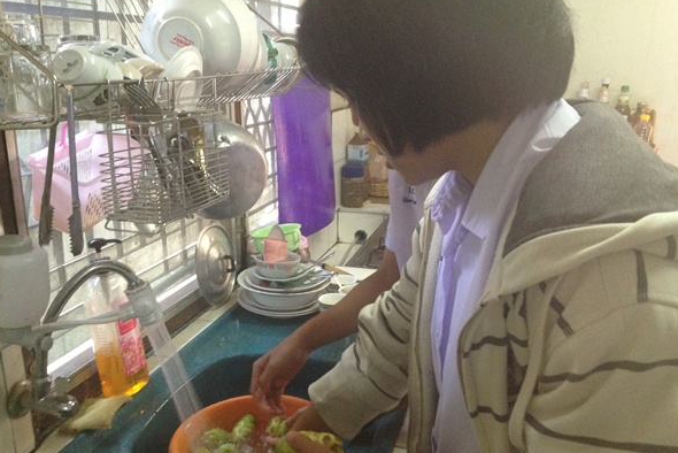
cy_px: 246
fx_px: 697
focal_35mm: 37
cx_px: 338
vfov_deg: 36.0
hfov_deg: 51.9
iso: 320
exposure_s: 1/20
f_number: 2.4
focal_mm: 4.28
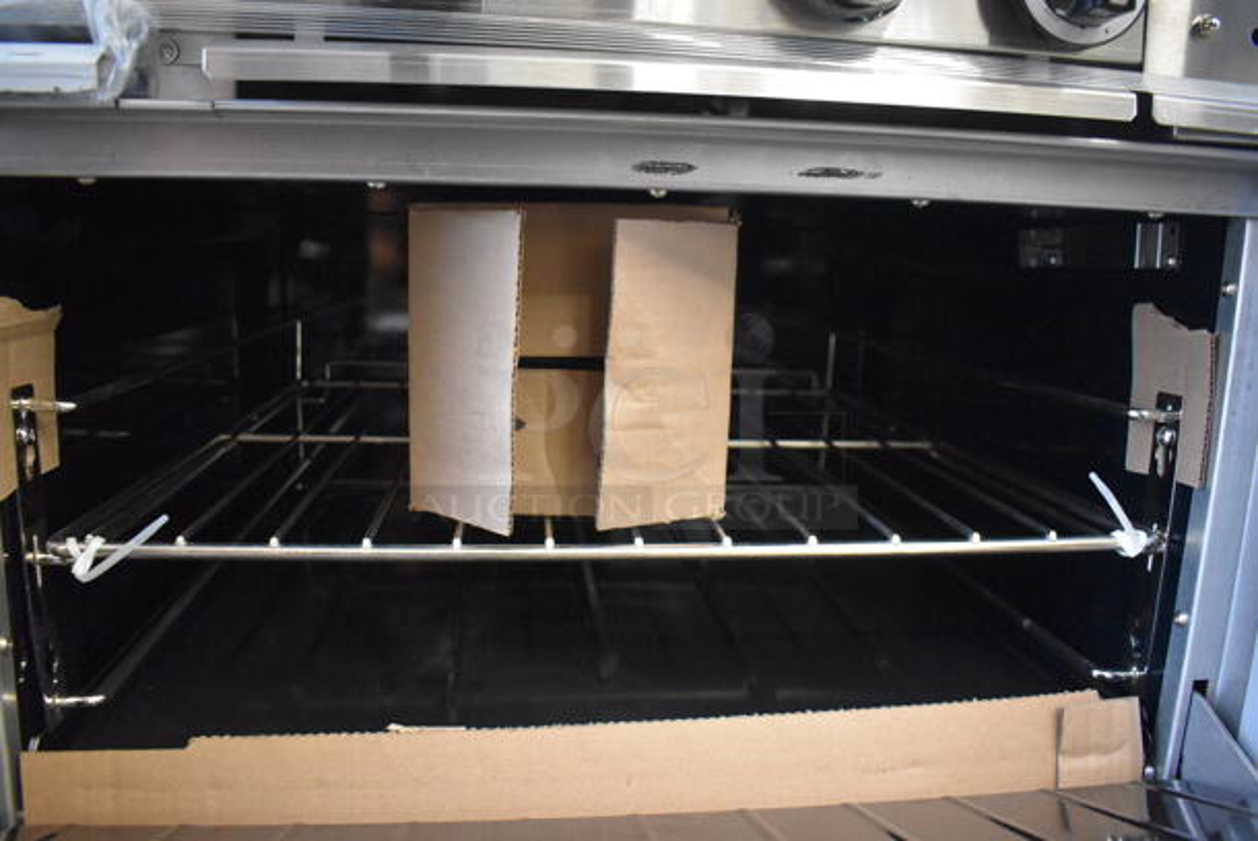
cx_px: 629
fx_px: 944
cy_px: 420
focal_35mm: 27
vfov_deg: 48.0
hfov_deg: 67.3
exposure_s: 1/125
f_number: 3.5
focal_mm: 18
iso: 5600
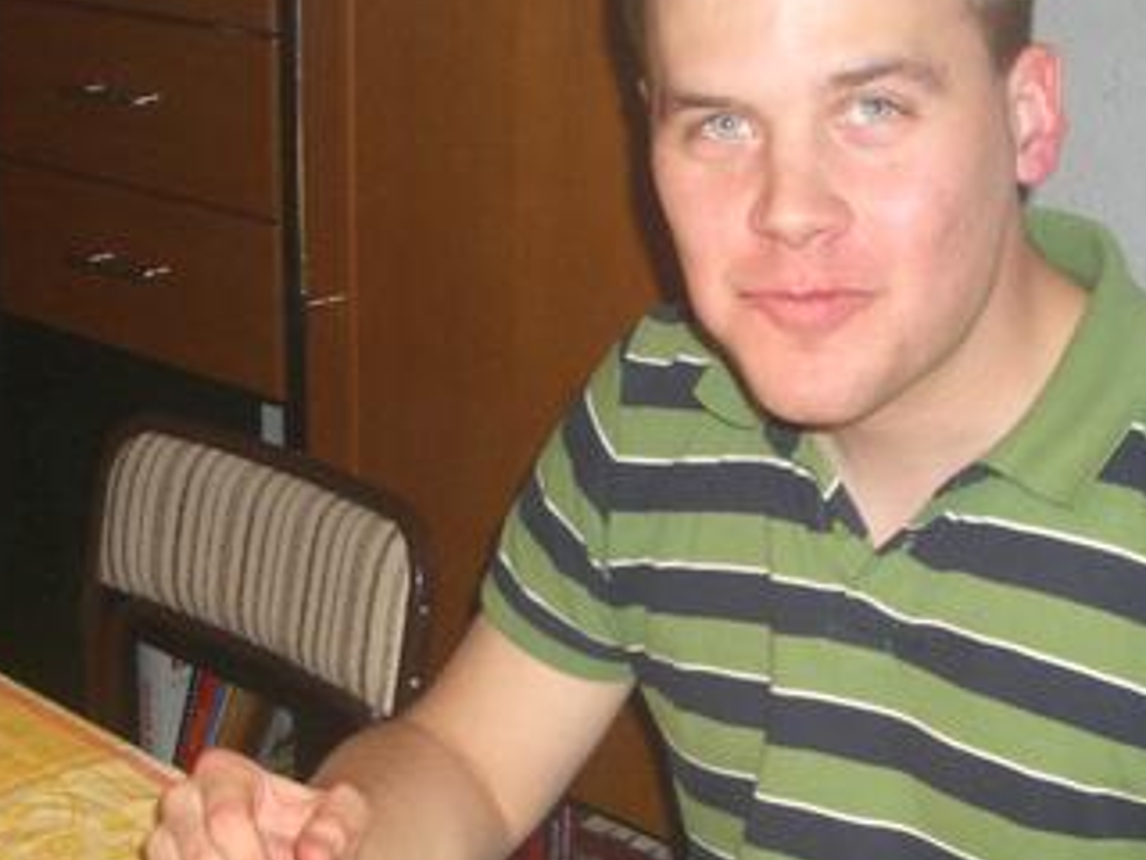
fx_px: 2317
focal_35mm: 70
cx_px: 645
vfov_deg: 20.9
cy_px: 631
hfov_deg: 27.8
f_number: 2.6
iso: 100
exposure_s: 1/60
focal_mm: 5.8
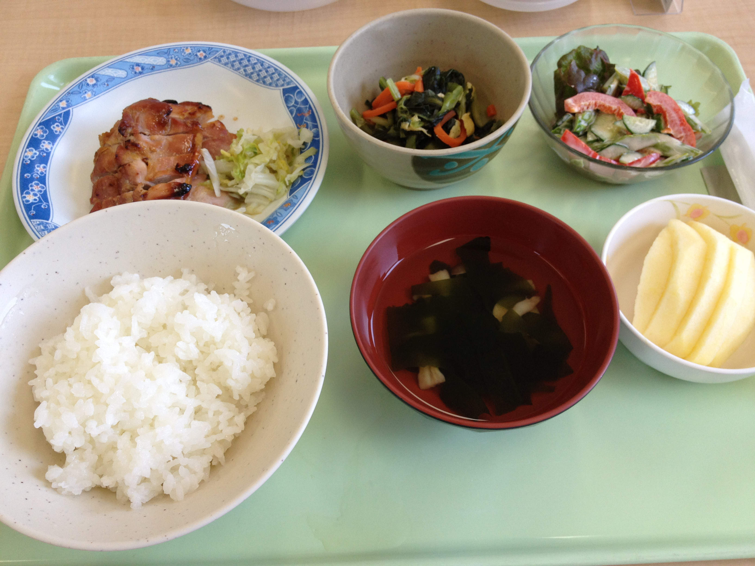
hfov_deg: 52.6
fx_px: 763
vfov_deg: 40.7
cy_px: 283
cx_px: 378
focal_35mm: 35
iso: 80
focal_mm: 4.28
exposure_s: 1/120
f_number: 2.4
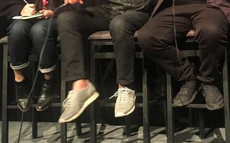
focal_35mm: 58
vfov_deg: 21.5
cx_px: 210
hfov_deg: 33.1
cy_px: -2
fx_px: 364
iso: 200
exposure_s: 1/17
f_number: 2.2
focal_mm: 4.15
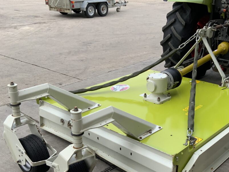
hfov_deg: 41.0
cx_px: 141
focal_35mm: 46
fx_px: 304
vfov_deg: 31.2
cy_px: 119
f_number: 1.8
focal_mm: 3
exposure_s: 1/118
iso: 64
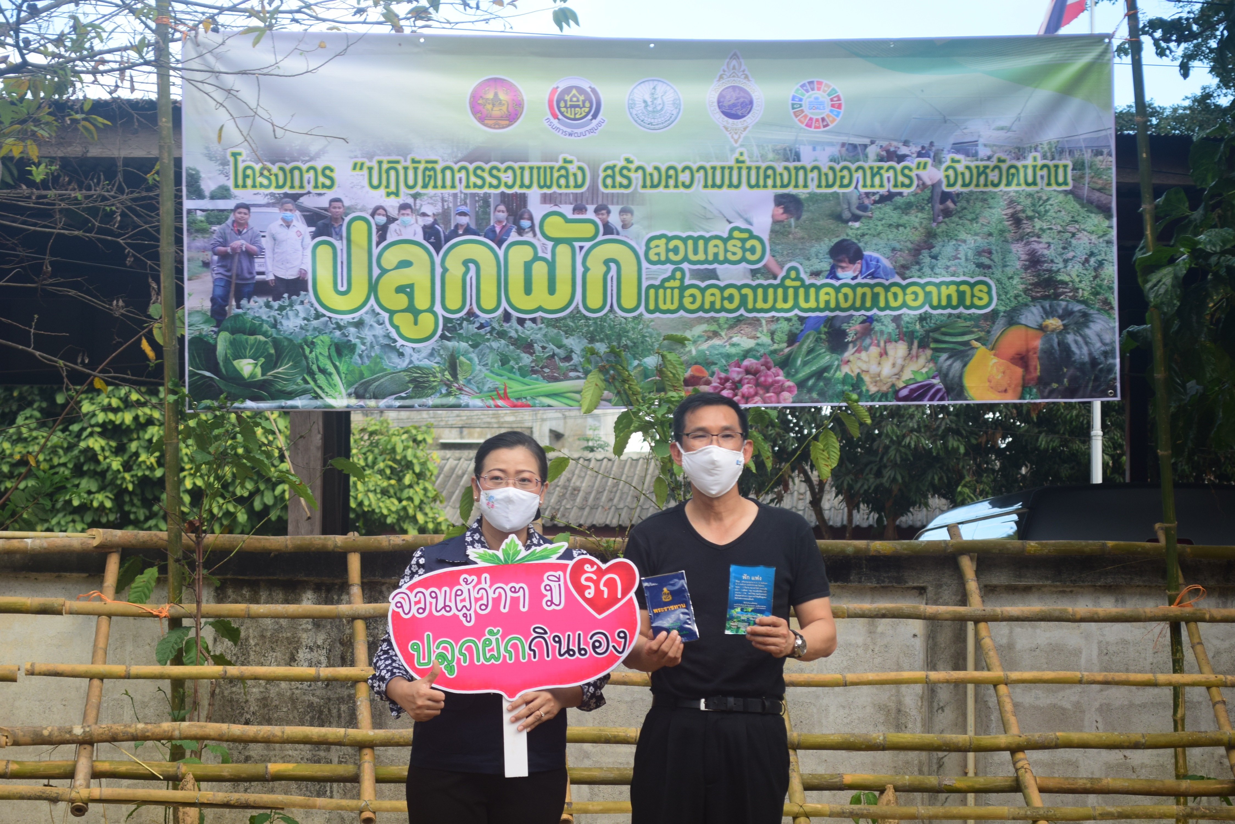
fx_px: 2831
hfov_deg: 24.6
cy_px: 412
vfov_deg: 16.6
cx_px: 618
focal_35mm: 82
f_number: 5.6
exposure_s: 1/200
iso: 250
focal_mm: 55
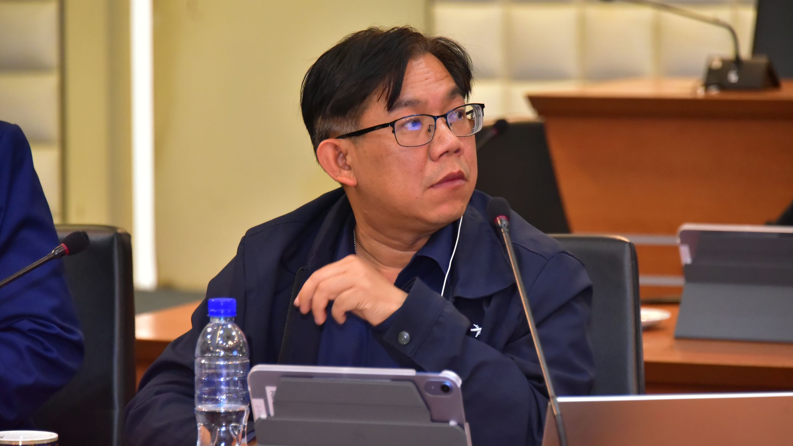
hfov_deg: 10.8
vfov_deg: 6.1
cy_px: 245
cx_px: 397
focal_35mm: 200
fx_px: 4205
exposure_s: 1/100
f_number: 5.6
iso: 6400
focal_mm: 190
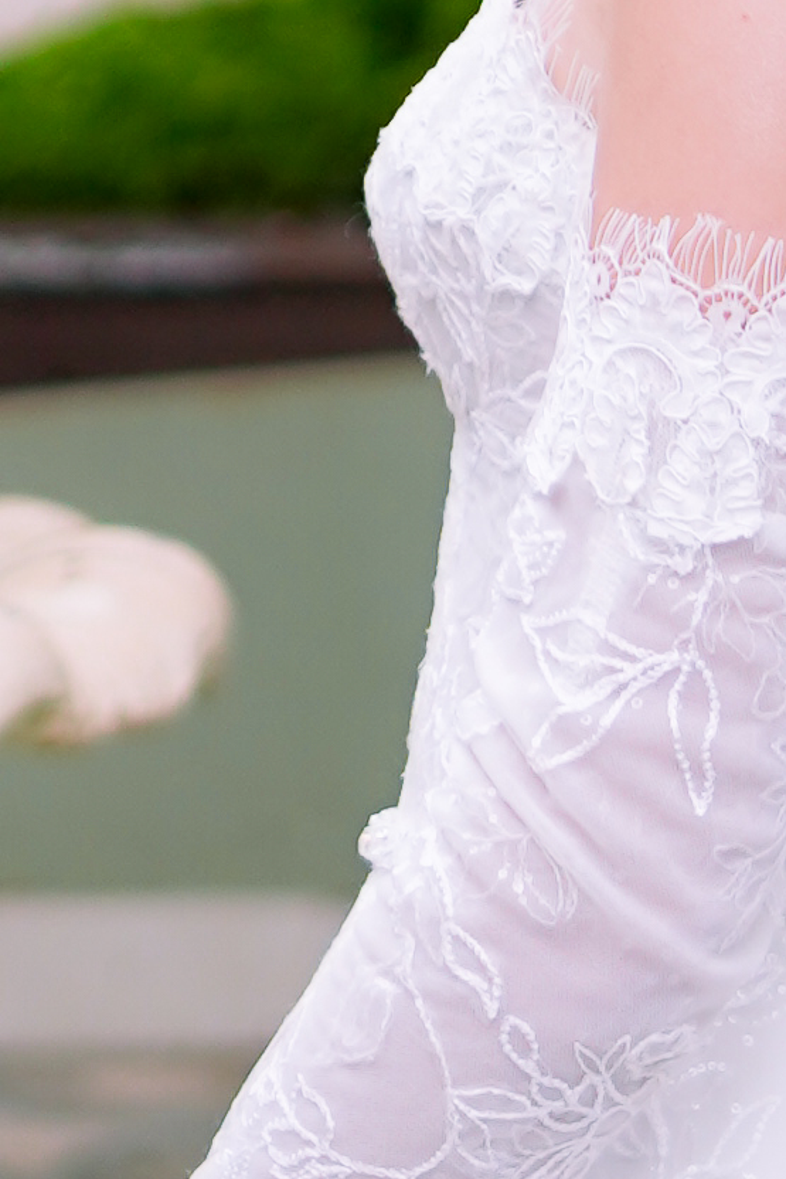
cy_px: -133
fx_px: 8053
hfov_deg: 5.6
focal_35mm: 246
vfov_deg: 8.3
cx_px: 34
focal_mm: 35
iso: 250
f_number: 2
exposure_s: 1/800
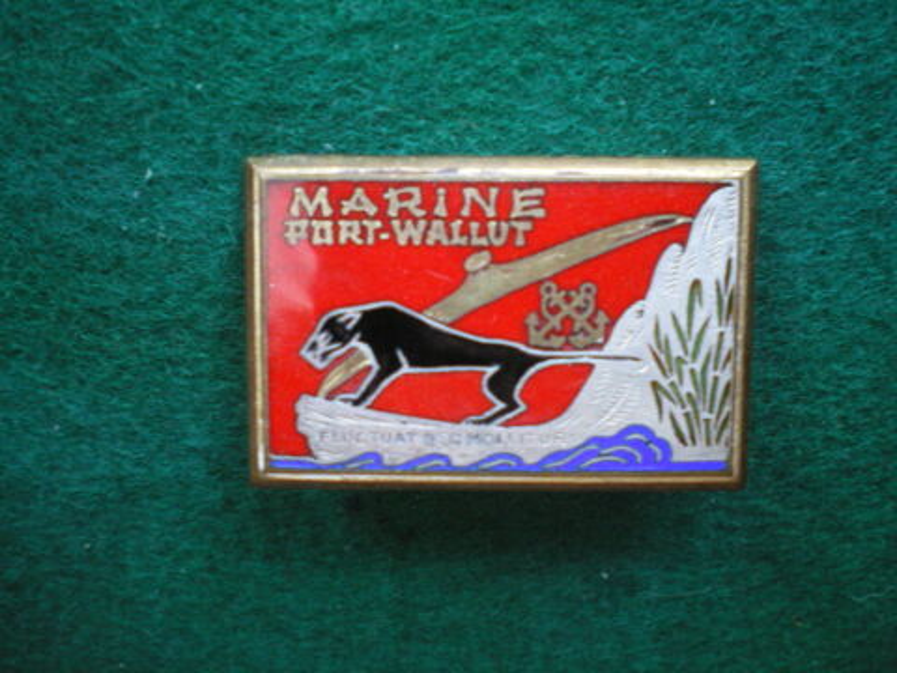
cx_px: 448
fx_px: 985
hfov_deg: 49.0
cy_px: 336
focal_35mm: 38
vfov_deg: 37.7
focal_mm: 6.3
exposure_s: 1/8
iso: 400
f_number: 3.1
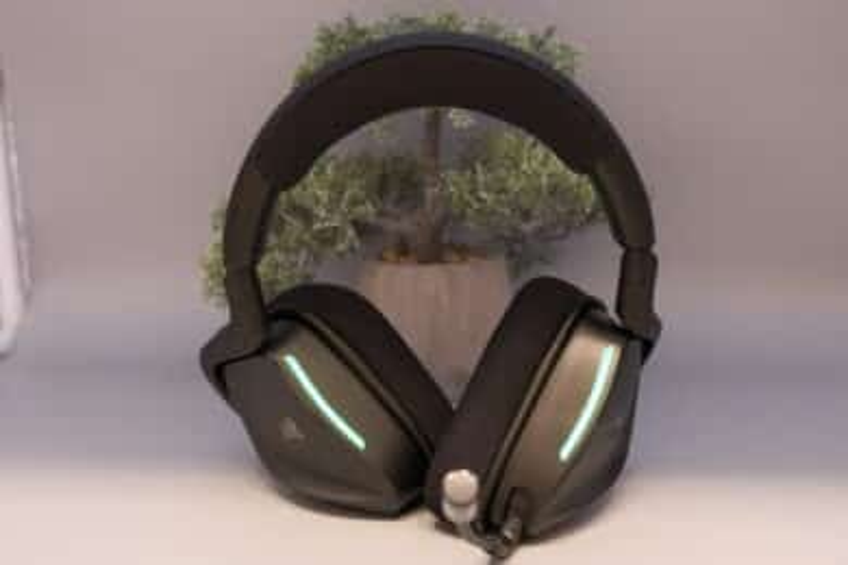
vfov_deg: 30.5
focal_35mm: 44
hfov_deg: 44.5
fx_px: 1036
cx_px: 424
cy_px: 282
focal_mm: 29.6
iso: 3200
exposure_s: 1/20
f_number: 5
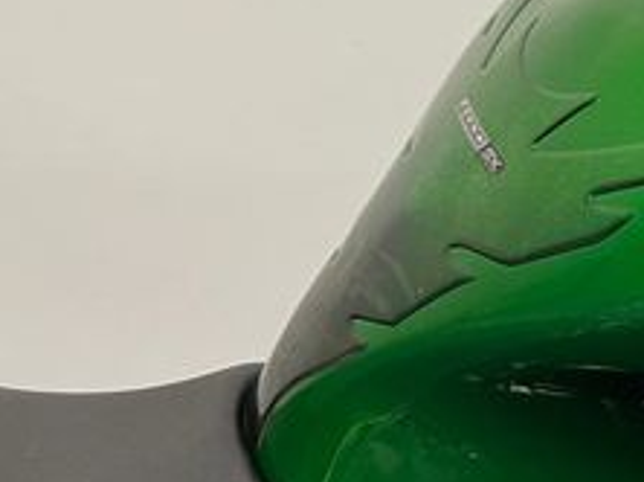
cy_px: 125
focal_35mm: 75
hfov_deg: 24.0
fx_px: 1394
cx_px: 740
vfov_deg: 19.5
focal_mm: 5.1
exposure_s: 1/50
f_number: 1.6
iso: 100
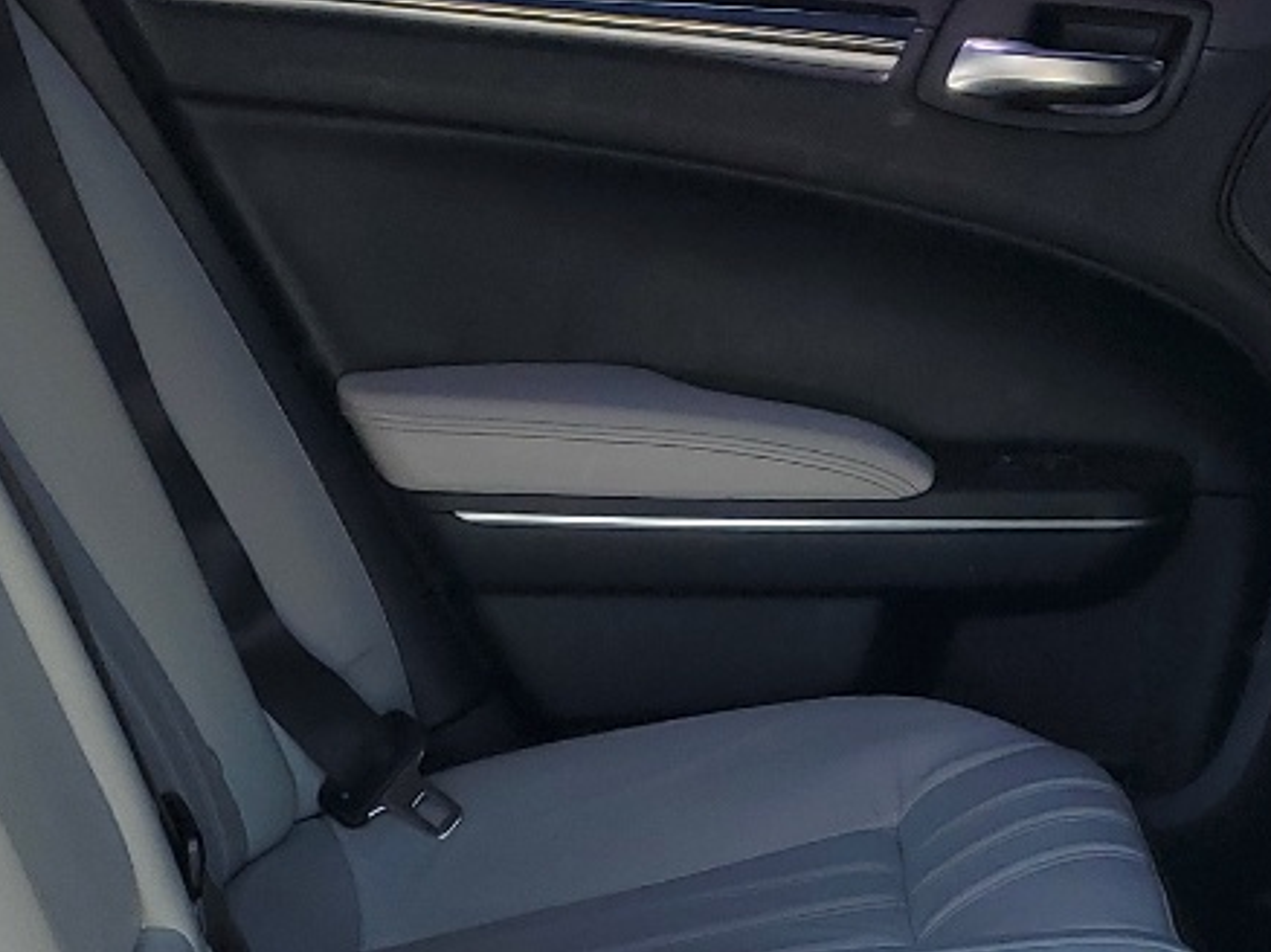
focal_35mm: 95
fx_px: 3486
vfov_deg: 15.5
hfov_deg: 20.6
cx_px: 804
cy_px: 699
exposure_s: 1/333
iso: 50
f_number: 1.5
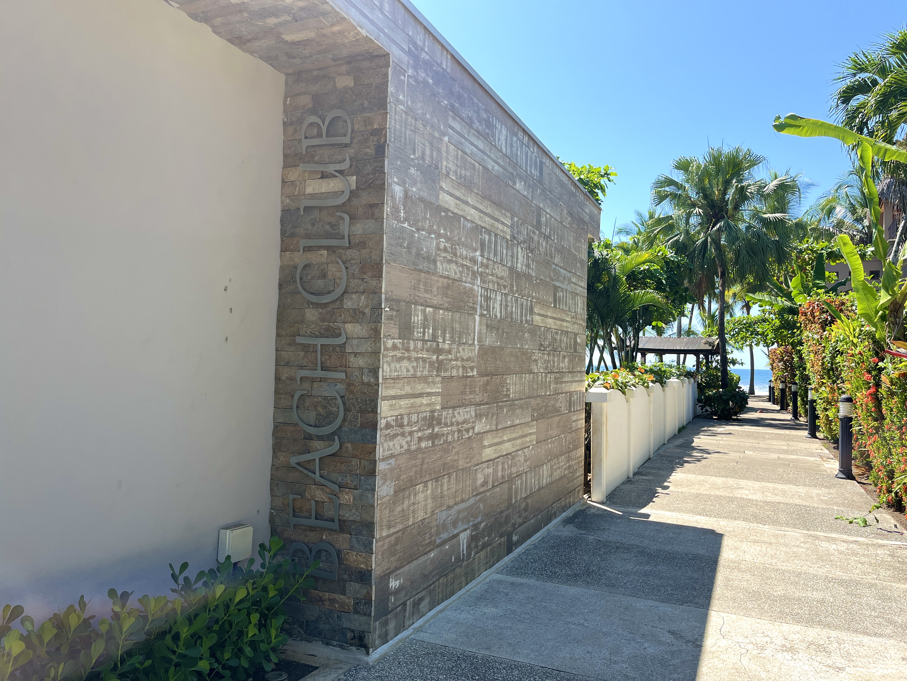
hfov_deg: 67.3
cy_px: 340
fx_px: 681
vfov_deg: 53.1
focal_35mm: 26
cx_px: 454
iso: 50
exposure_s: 1/1776
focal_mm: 5.1
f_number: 1.6
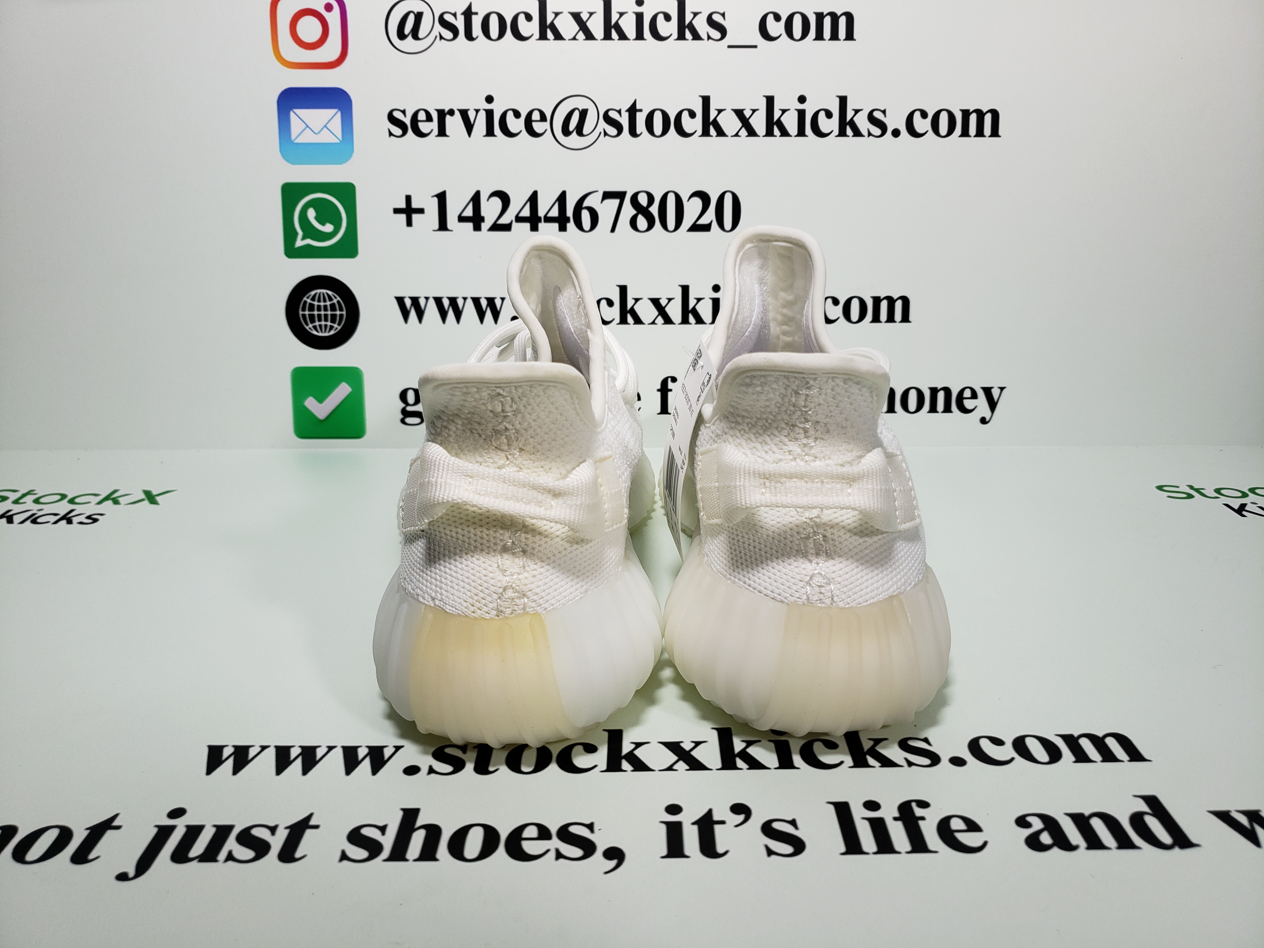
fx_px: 949
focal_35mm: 26
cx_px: 632
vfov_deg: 53.1
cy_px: 474
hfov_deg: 67.3
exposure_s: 1/649
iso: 50
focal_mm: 4.3
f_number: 1.5
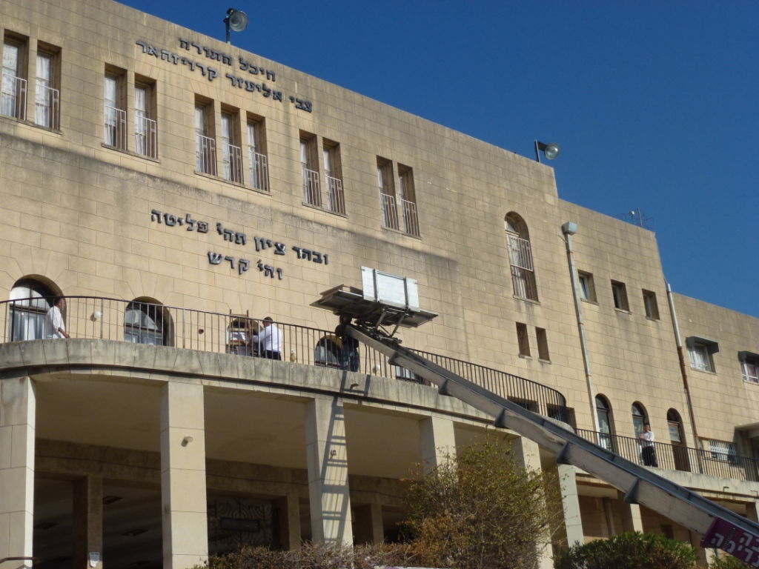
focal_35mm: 52
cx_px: 380
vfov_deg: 28.0
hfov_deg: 36.8
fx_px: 1140
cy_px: 284
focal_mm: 9.4
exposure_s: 1/1600
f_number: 4.3
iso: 100
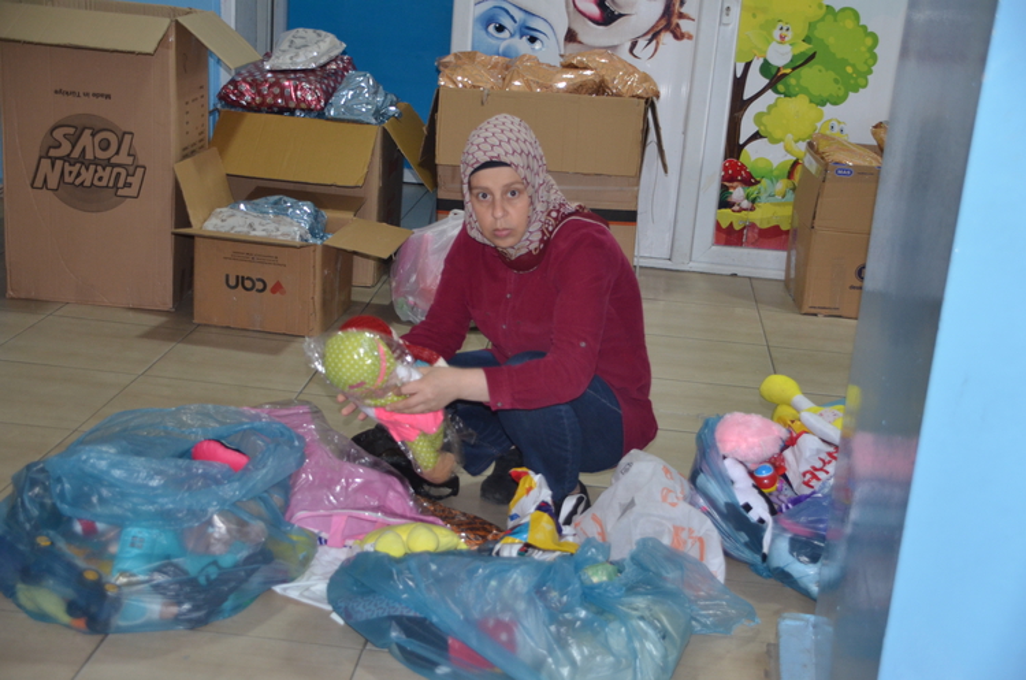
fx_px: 1365
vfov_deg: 28.0
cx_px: 513
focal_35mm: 48
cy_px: 340
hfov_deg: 41.2
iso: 800
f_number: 4.2
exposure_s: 1/60
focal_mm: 32
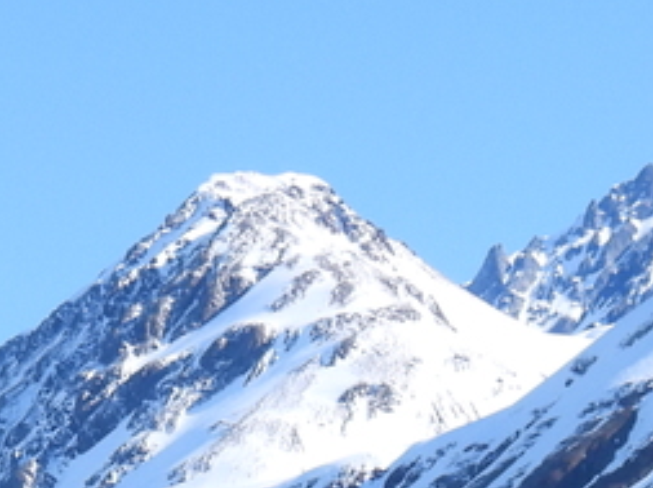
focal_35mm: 380
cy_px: 1038
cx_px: -248
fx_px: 7158
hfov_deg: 5.2
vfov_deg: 3.9
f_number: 3.5
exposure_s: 1/1000
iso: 100
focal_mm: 13.4
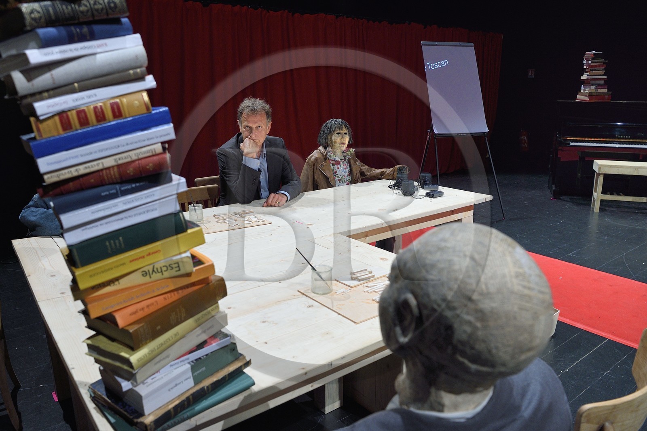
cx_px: 324
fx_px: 431
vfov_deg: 53.1
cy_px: 216
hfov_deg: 73.7
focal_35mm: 24
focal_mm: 24
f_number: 5.6
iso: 1600
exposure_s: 1/25
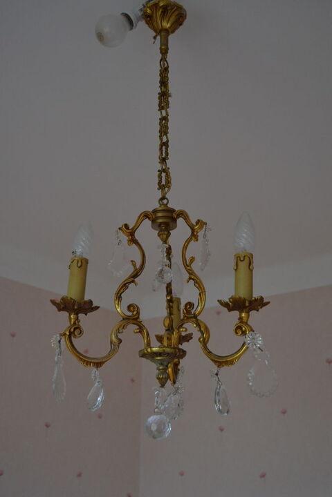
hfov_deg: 29.9
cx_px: 166
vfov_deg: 43.6
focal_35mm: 45
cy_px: 248
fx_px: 622
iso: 1100
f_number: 4.2
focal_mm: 30
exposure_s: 1/60
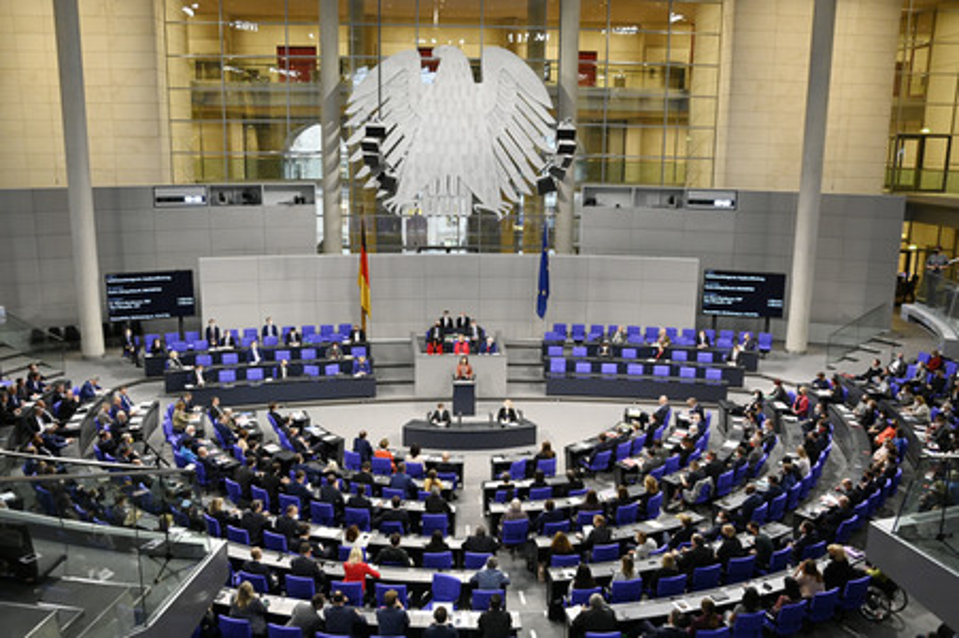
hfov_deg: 58.8
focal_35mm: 32
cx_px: 480
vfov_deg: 41.1
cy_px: 319
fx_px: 852
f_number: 4.5
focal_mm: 32
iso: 3200
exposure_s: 1/125
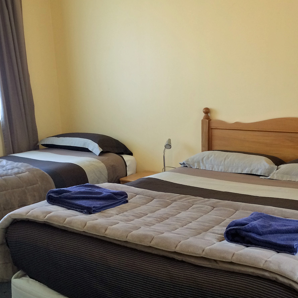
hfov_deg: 36.0
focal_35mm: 47
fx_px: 458
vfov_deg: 35.9
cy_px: 185
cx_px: 174
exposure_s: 1/33
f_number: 2.2
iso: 250
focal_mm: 4.15
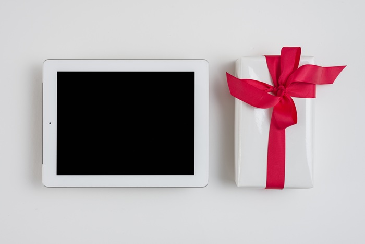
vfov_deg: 27.0
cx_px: 182
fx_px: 507
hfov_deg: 39.6
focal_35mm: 50
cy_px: 122
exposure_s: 1/160
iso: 320
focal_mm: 50
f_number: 8
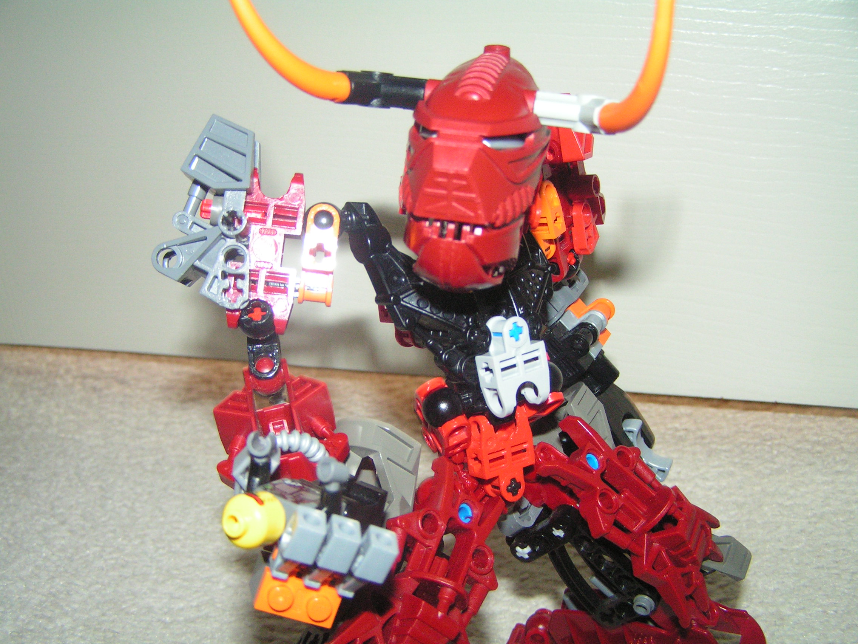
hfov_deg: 49.0
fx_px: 942
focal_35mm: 38
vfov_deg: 37.7
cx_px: 429
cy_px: 322
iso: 200
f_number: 2.8
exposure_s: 1/40
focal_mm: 6.3
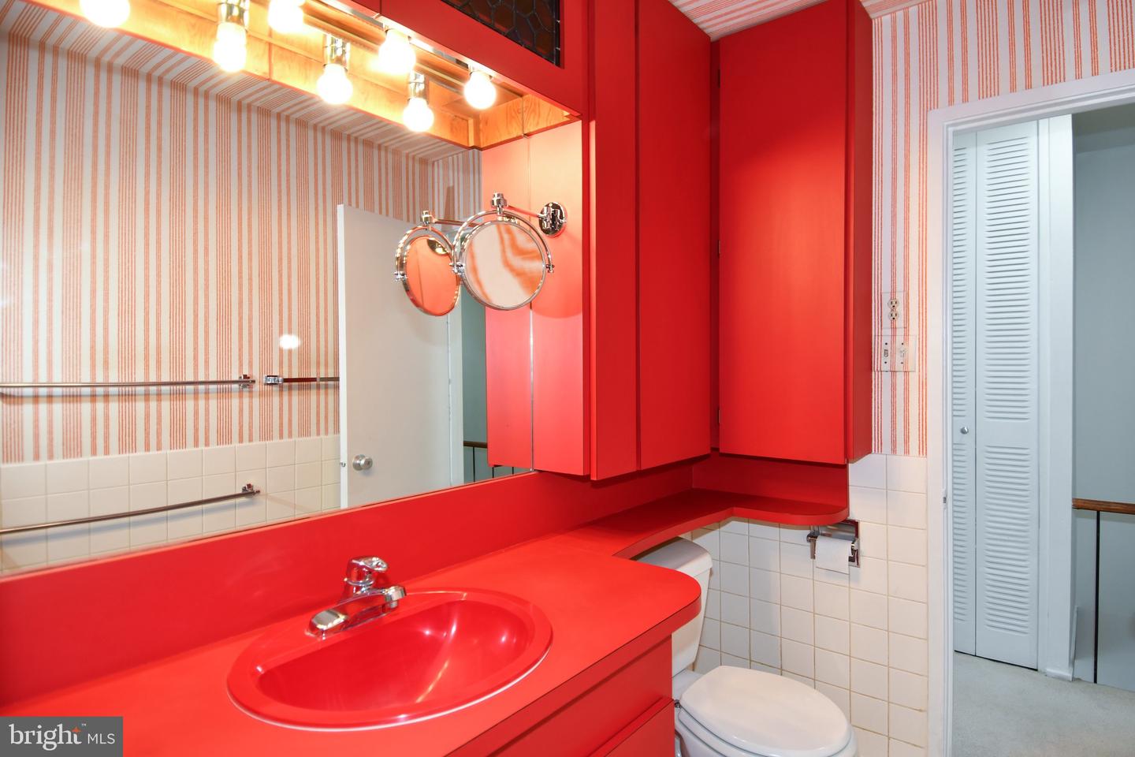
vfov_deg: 67.4
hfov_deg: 90.0
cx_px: 568
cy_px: 378
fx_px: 567
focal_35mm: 18
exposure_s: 1/60
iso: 360
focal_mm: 12
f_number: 4
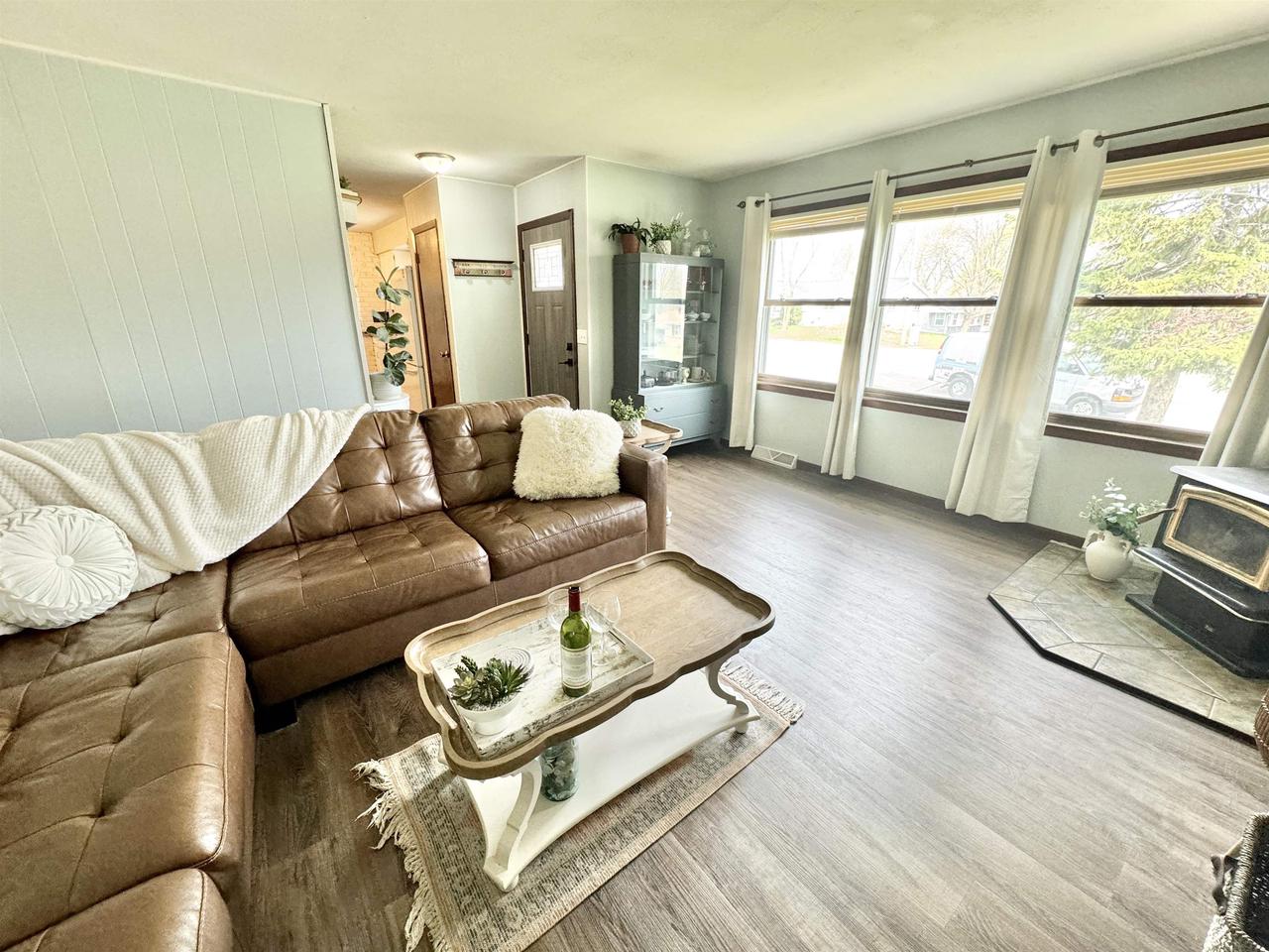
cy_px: 476
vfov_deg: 85.7
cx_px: 634
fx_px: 513
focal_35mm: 14
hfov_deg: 102.1
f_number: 2.2
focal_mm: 2.22
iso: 250
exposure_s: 1/120
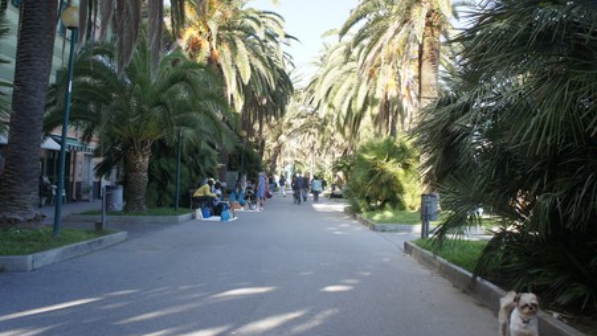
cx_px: 303
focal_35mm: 32
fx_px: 507
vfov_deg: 36.6
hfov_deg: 61.0
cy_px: 146
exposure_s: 1/100
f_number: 6.3
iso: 200
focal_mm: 20
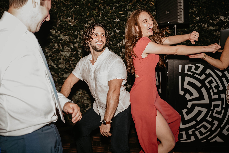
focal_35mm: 34
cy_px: 76
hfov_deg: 55.8
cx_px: 114
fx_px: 216
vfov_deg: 38.9
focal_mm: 34
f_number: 2.8
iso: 1250
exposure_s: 1/200
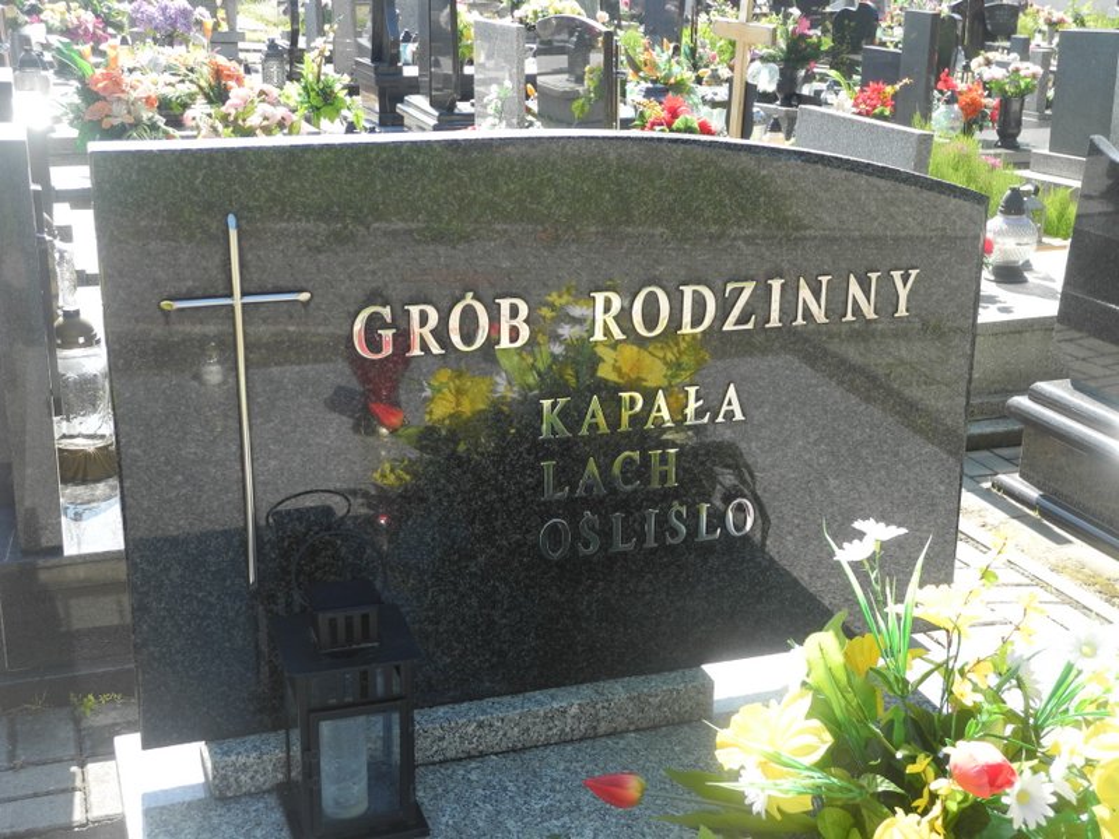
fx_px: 1616
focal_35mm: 50
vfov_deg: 29.1
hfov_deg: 38.2
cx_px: 560
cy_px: 420
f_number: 3.5
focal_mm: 10.7
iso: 100
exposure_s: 1/250
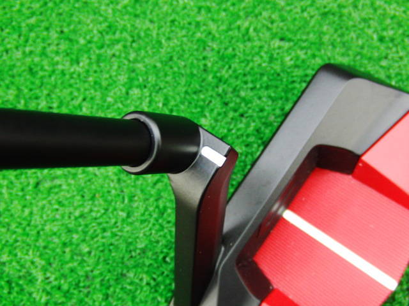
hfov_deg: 50.1
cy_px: 153
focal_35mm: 37
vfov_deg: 38.7
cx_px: 204
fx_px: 437
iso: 400
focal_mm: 6.42
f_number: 3.6
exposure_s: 1/20
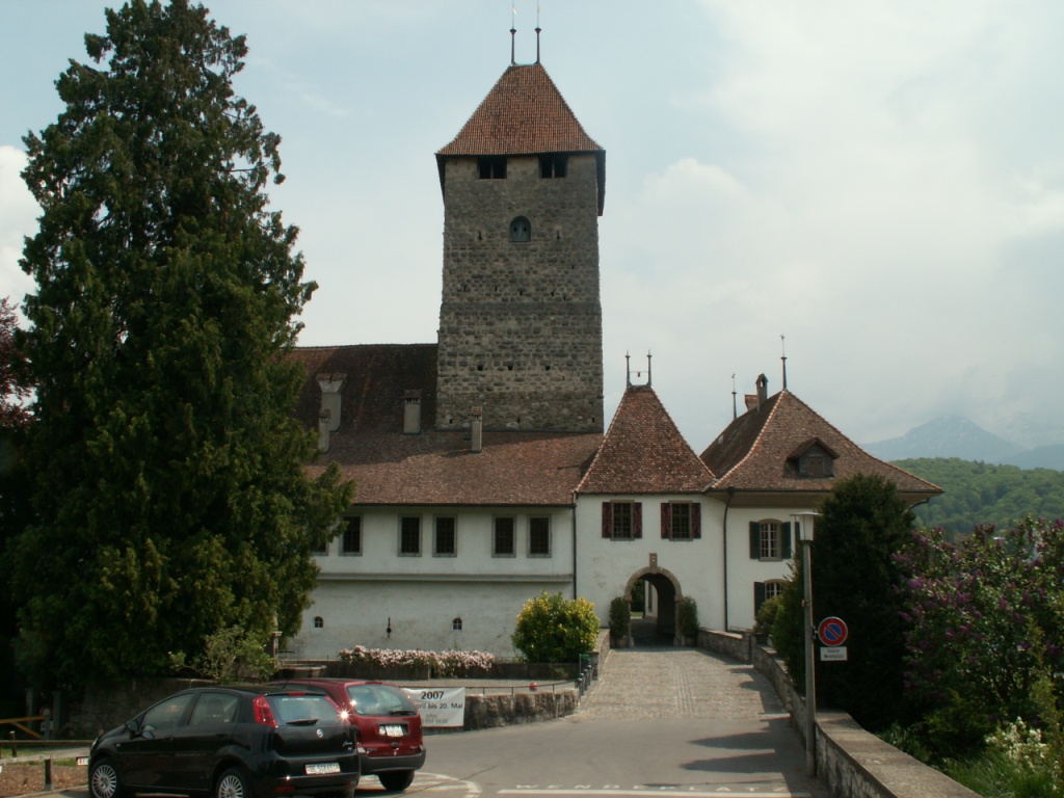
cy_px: 399
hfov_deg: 52.6
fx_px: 1076
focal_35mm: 35
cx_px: 532
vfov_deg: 40.7
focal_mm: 5.86
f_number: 8
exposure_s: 1/200
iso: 50
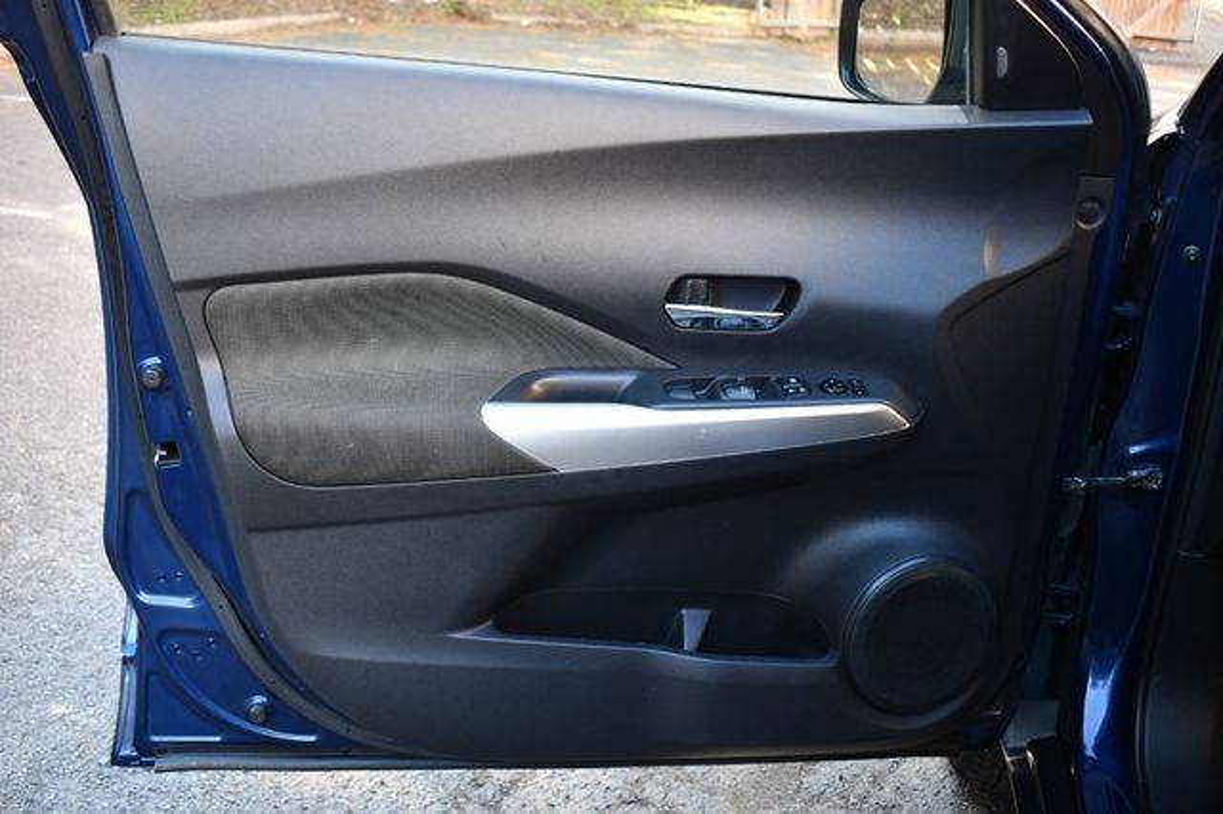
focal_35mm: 36
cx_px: 612
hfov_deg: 53.2
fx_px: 1222
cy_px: 407
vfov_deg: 36.8
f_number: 3.8
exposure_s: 1/160
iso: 800
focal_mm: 24
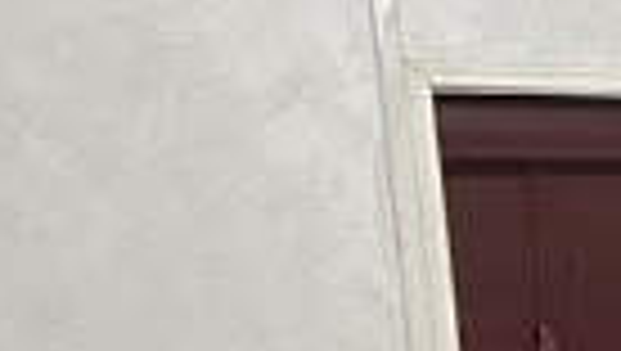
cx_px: 1886
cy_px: 968
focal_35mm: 210
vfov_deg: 5.5
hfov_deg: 8.5
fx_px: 3462
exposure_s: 1/60
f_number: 1.5
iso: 320
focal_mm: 5.7
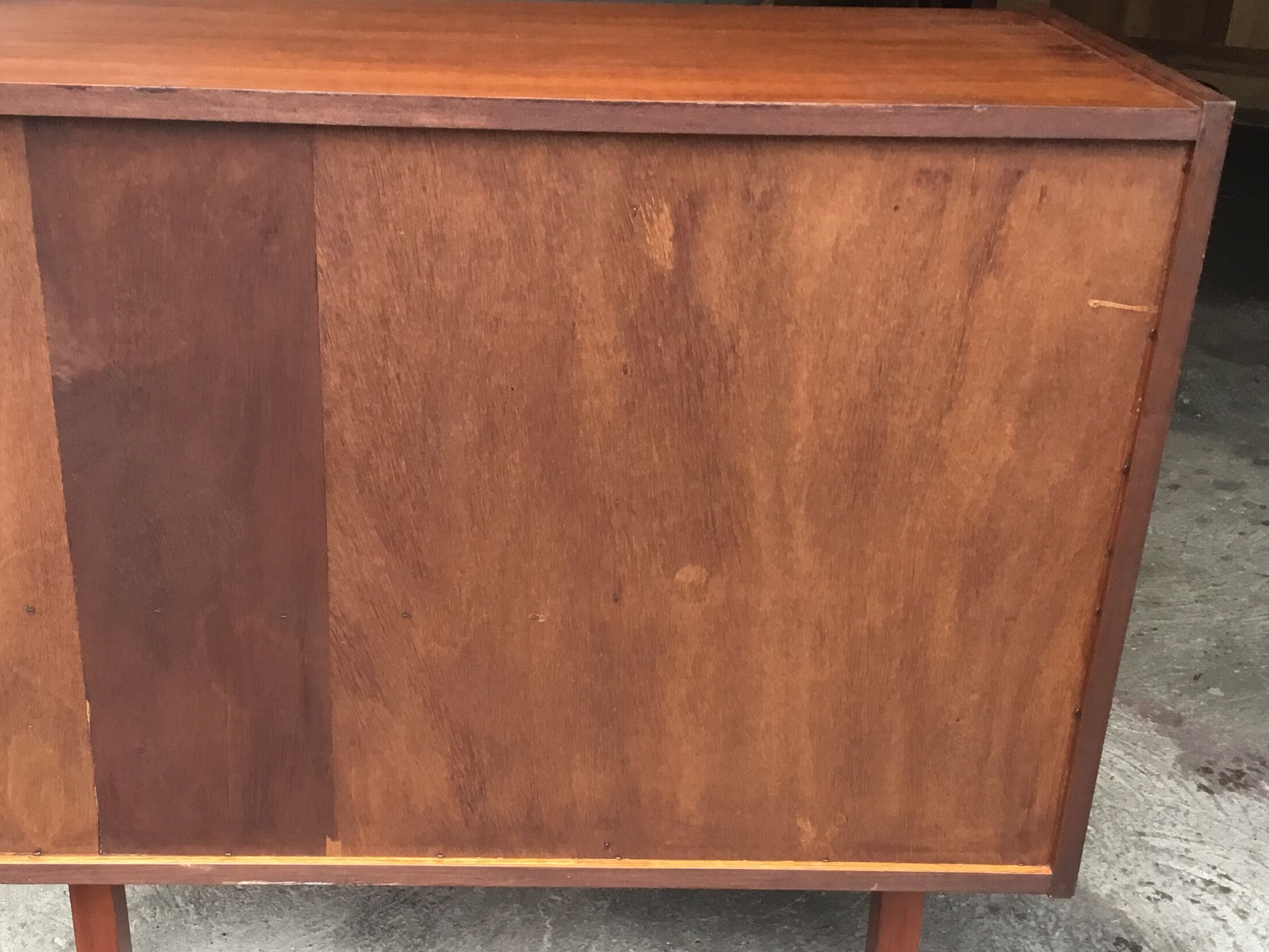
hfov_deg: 41.1
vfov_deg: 31.4
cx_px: 539
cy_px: 597
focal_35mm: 46
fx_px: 1686
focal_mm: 3.3
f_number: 2.4
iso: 32
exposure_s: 1/33
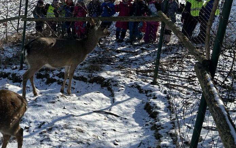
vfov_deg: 23.7
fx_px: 341
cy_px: 11
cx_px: 21
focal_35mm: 53
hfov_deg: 35.8
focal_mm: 5.7
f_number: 1.5
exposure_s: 1/2762
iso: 50
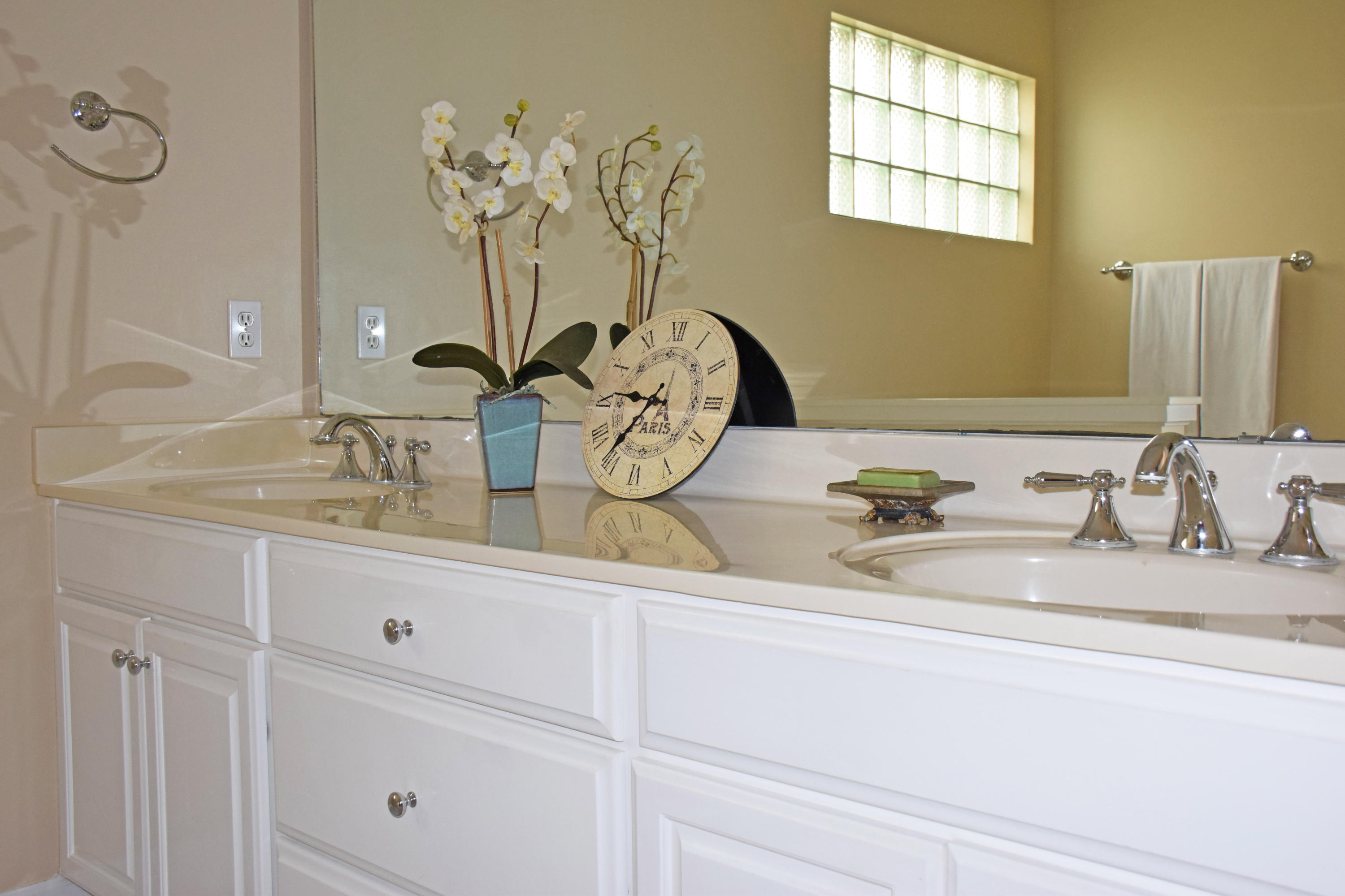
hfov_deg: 55.1
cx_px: 672
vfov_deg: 38.4
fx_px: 1289
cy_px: 448
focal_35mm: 34
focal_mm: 23
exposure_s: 1/125
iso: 800
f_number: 5.6
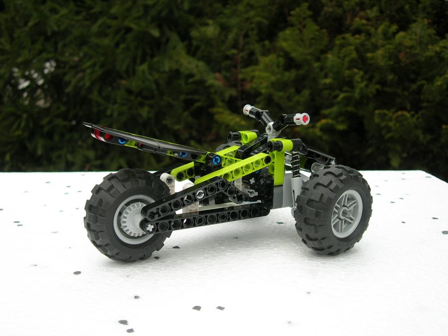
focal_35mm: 41
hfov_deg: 45.8
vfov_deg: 35.1
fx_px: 531
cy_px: 168
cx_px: 224
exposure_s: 1/47
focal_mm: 8.5
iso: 64
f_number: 2.9
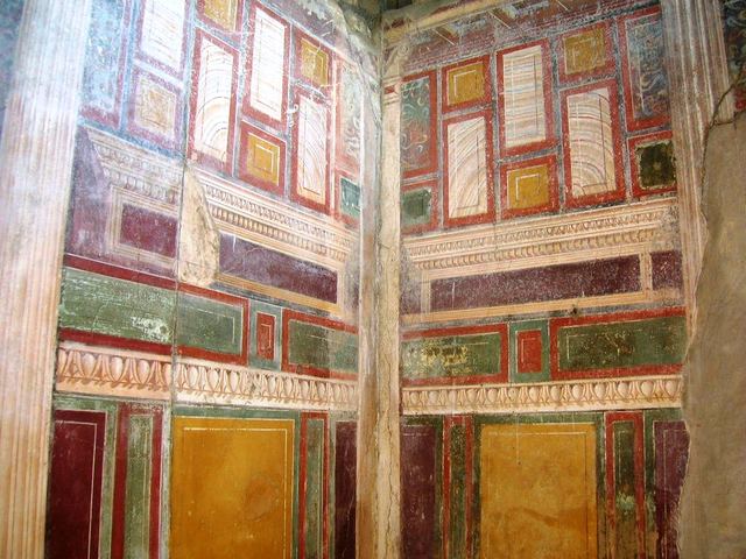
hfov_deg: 54.0
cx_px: 373
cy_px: 280
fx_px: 733
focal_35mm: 34
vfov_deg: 41.8
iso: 50
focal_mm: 5.7
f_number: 2.9
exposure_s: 1/30
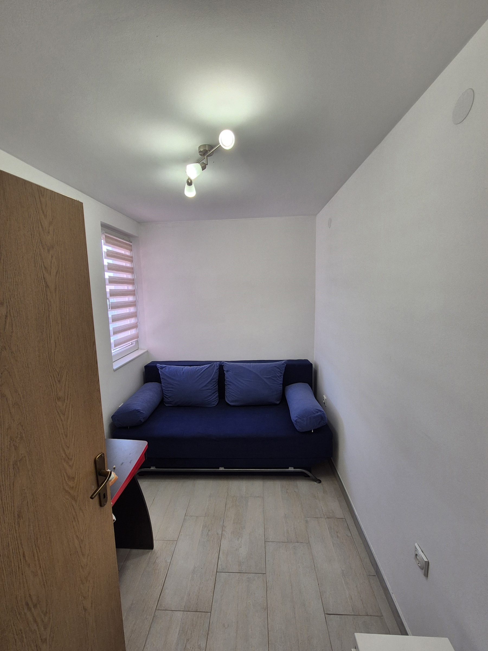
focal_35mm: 13
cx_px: 244
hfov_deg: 89.9
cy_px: 326
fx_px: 244
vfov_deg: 106.2
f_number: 2.2
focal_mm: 2.2
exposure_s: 1/50
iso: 50
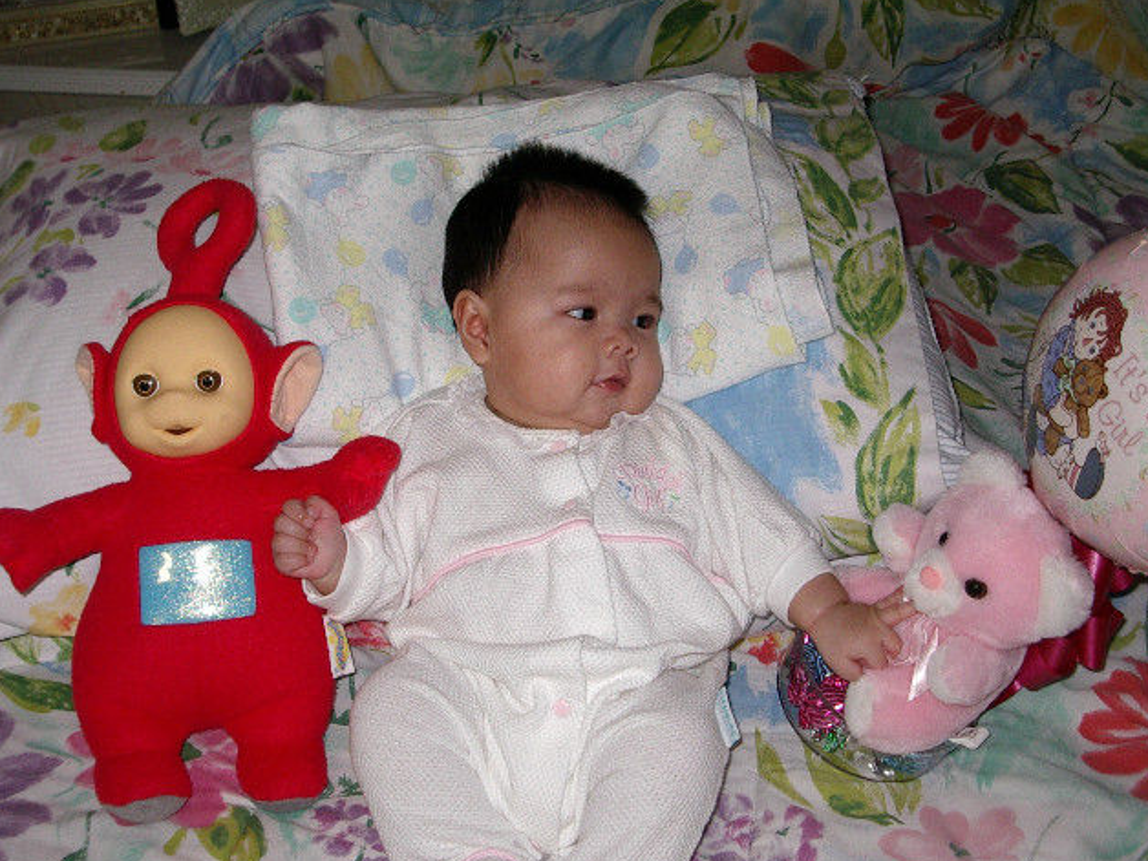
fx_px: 1758
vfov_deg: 27.5
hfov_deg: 36.2
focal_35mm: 53
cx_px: 570
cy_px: 431
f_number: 3
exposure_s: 1/60
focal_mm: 7.8
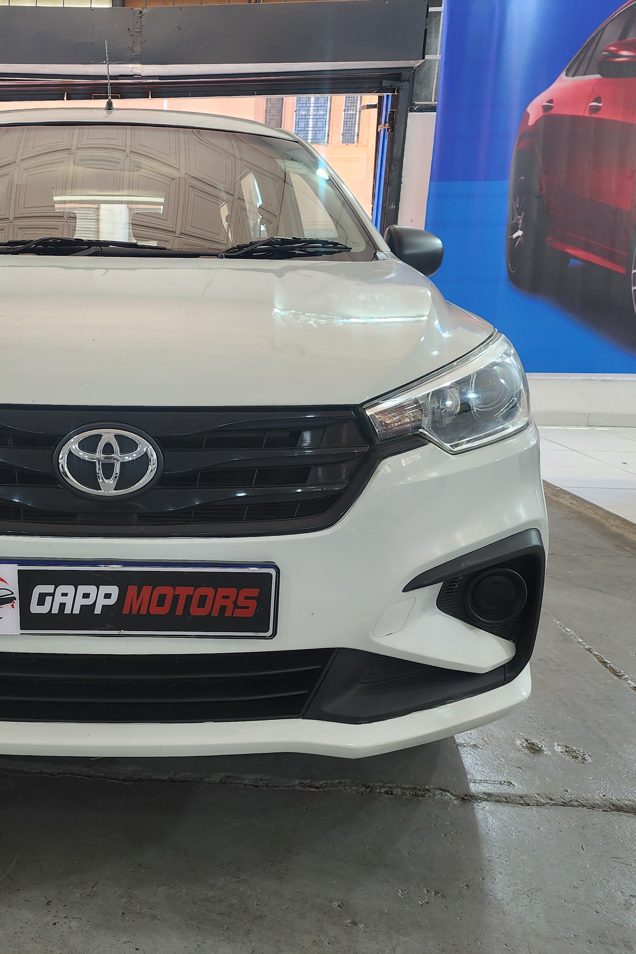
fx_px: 848
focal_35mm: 32
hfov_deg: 39.4
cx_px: 122
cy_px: 478
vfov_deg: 58.7
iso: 64
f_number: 1.8
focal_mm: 6.4
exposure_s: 1/100
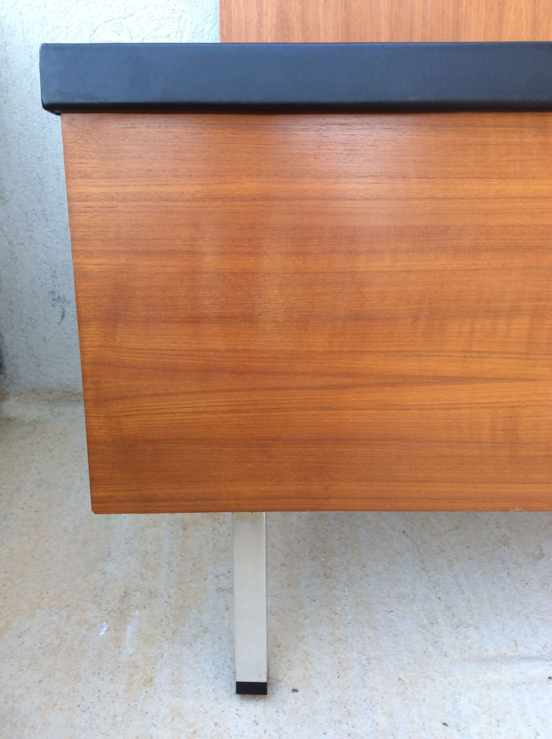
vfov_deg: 56.9
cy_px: 370
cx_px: 276
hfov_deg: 44.1
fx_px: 682
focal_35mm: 32
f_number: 2.4
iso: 40
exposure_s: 1/25
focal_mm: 3.3
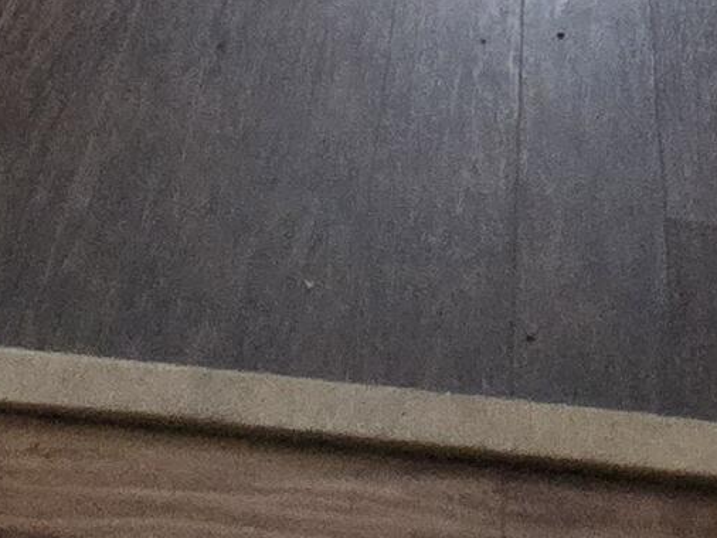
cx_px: 340
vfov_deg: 12.1
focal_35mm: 77
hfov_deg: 25.3
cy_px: -973
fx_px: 1596
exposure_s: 1/60
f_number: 2.2
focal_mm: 2.2
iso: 500
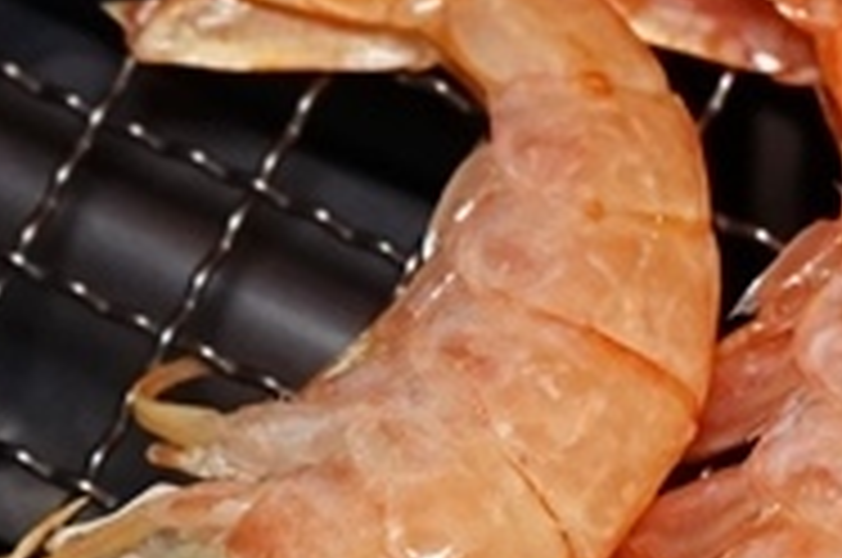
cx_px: 297
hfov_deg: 10.5
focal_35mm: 197
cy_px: 668
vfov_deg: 6.9
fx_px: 4600
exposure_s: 1/60
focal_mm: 46
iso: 2000
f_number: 4.5
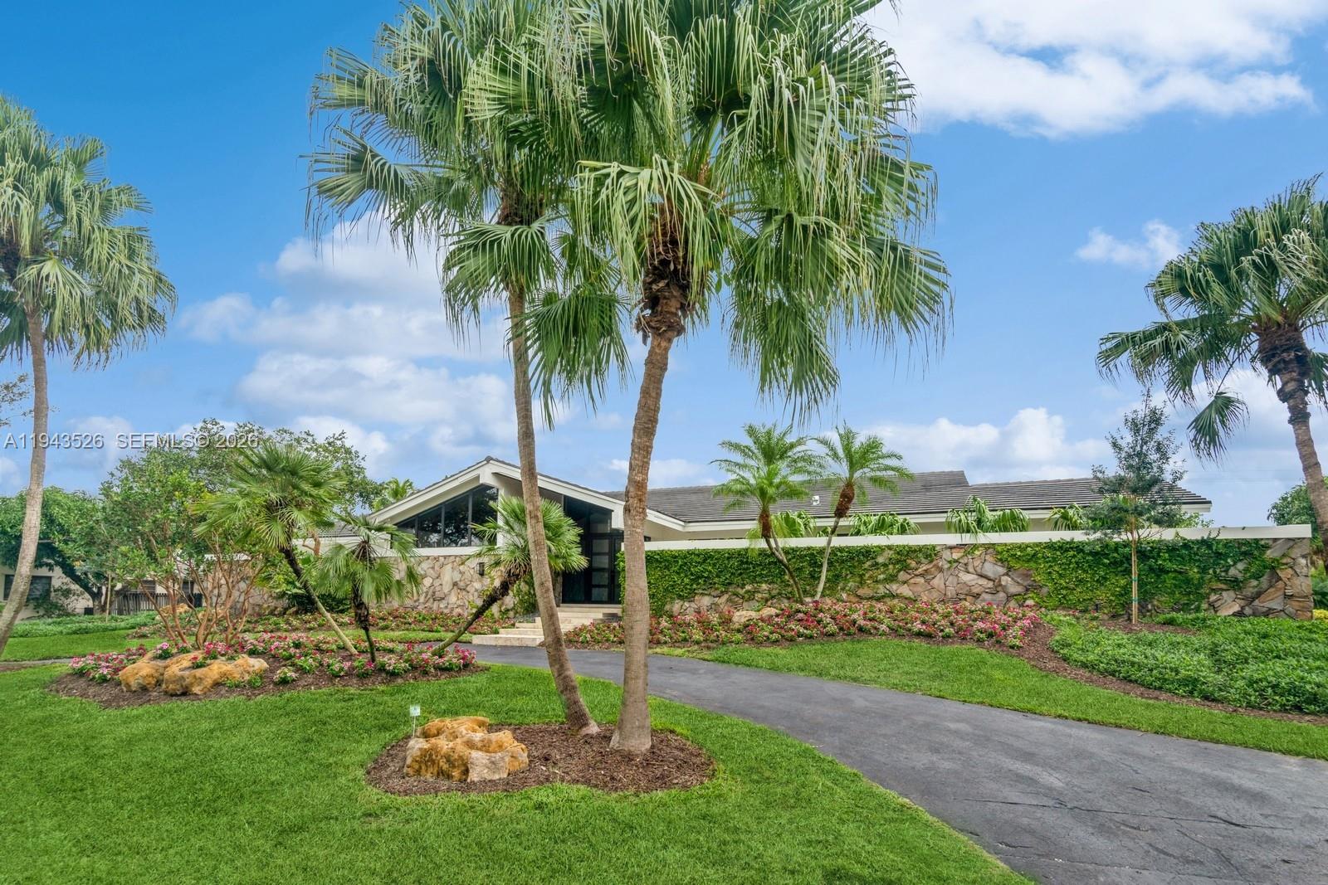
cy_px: 442
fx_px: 627
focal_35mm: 17
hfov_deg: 93.3
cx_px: 664
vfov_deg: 70.5
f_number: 8
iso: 200
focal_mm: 17
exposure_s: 1/125
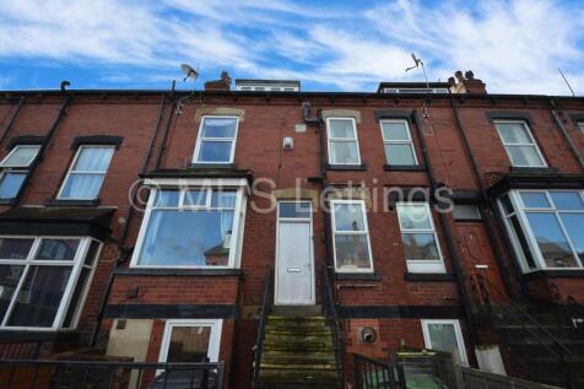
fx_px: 243
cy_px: 194
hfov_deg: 100.4
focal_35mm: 15
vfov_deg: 77.3
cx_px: 292
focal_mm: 10
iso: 1000
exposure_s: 1/1250
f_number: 5
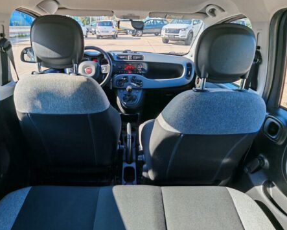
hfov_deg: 75.0
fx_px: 187
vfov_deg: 62.8
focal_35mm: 22
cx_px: 133
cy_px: 97
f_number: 2
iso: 50
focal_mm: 1.82
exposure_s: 1/140
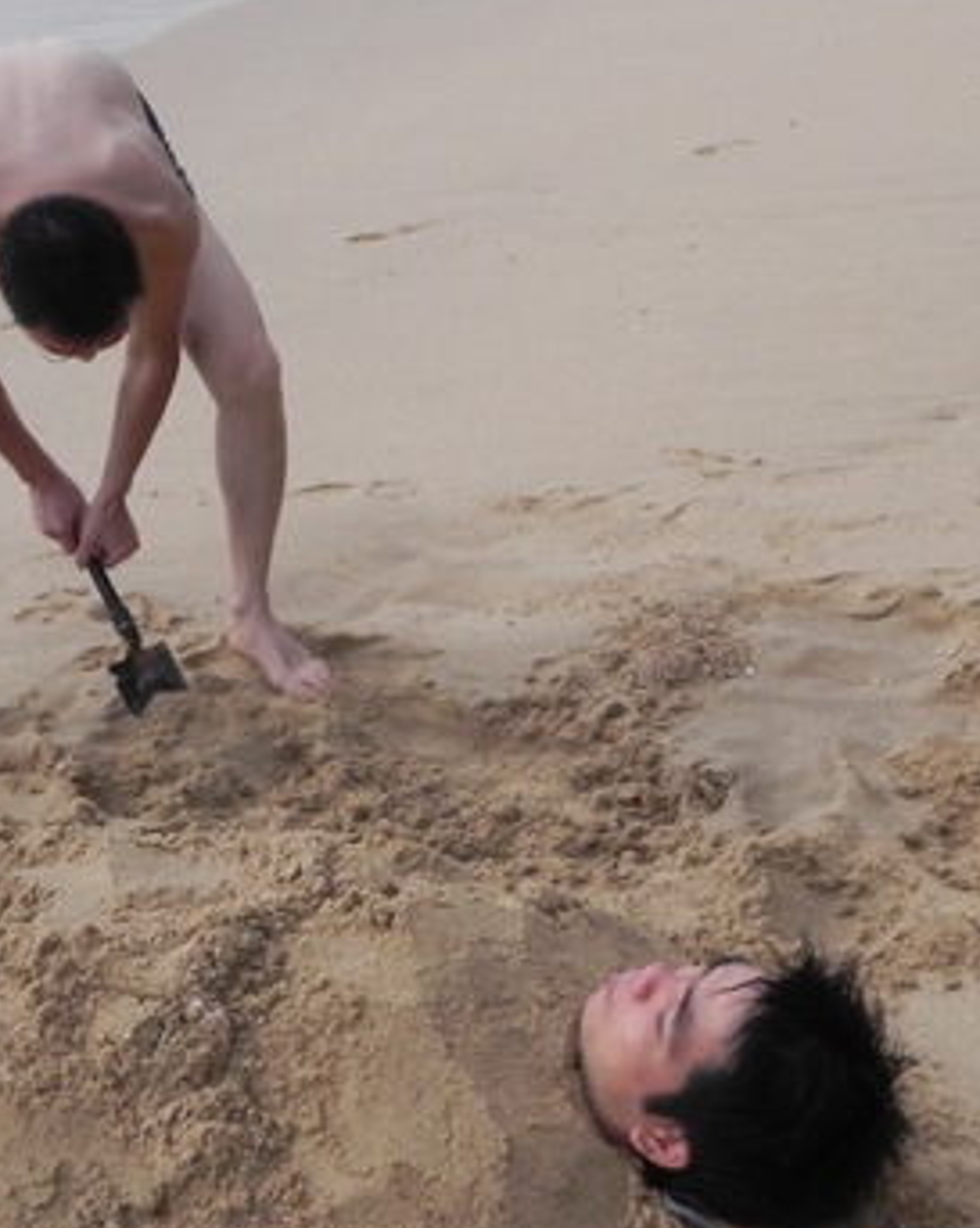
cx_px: 409
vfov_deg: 28.7
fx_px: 2396
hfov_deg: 23.1
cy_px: 616
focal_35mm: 66
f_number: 6.3
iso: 160
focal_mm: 5.9
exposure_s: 1/330
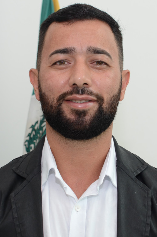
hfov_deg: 25.2
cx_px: 78
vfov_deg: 37.3
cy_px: 119
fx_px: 352
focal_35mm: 54
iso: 320
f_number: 3.5
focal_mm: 35
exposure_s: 1/320
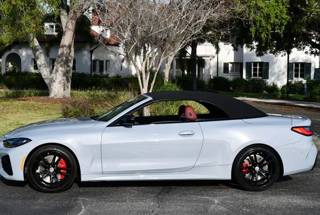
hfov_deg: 31.4
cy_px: 100
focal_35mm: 64
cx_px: 159
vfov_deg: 21.3
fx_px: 570
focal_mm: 28
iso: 100
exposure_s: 1/250
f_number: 8
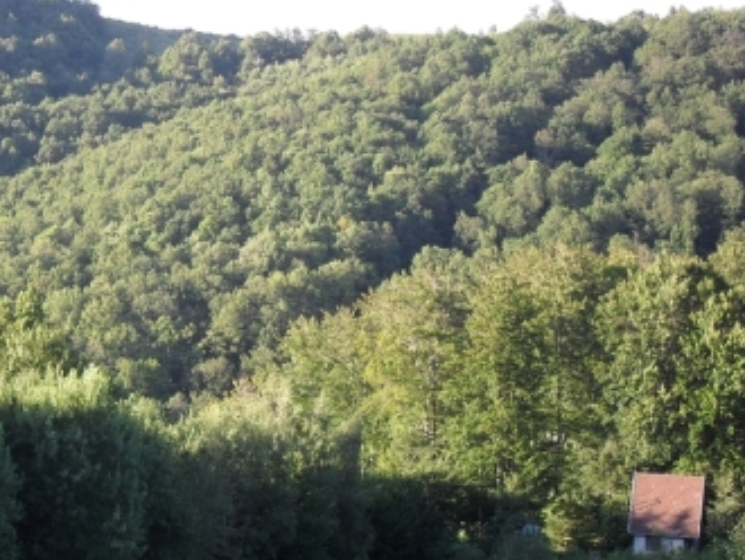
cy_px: 357
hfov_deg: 17.5
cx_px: 205
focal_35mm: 112
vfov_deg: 13.2
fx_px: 2412
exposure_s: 1/60
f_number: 5
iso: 100
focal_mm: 13.6
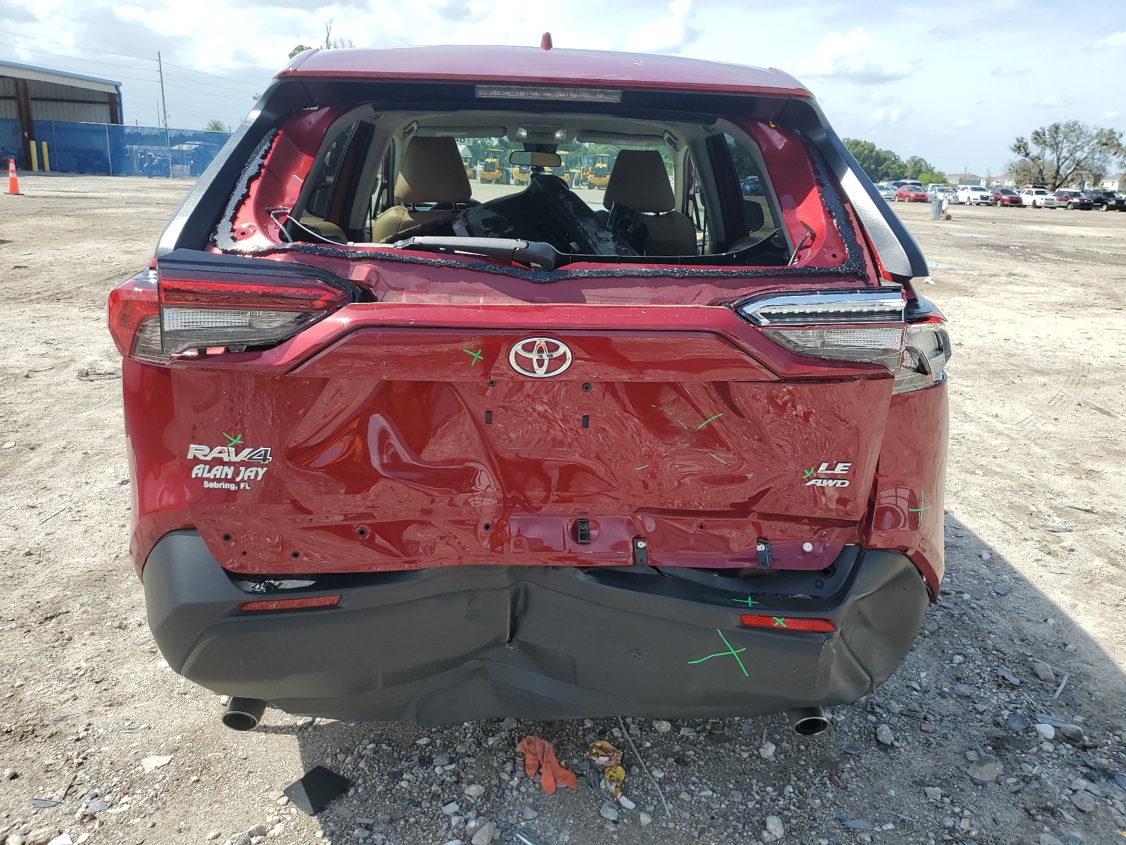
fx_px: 846
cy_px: 422
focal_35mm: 26
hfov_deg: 67.3
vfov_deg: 53.1
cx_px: 563
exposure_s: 1/2000
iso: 50
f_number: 1.5
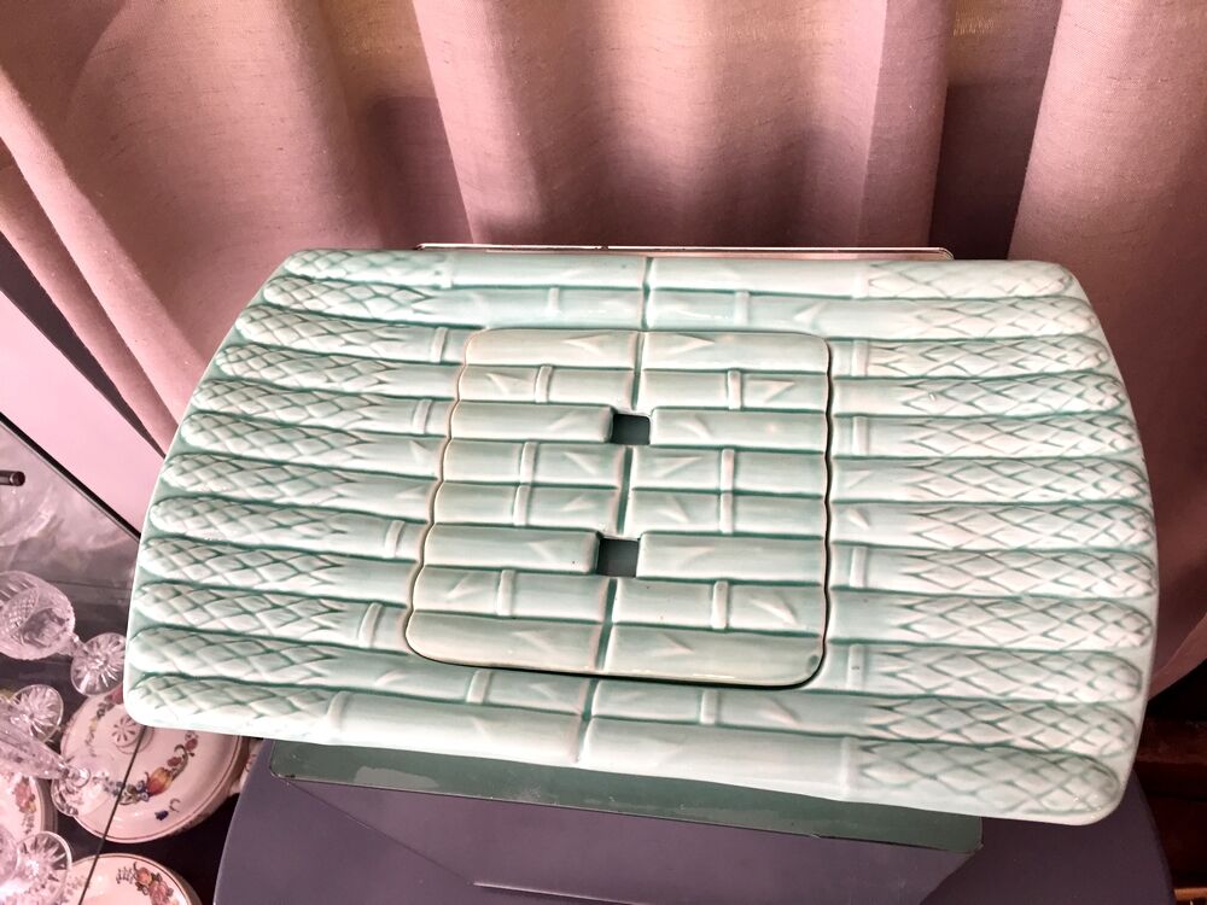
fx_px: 1011
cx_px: 604
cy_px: 452
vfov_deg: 48.2
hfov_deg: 61.7
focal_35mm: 29
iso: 50
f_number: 2.2
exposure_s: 1/33
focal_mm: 4.15
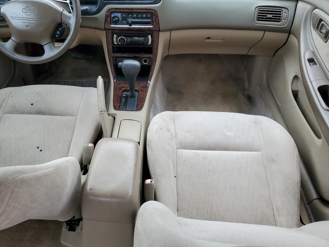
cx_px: 138
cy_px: 100
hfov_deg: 56.5
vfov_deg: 44.0
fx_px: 304
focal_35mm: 32
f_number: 1.5
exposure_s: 1/357
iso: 50
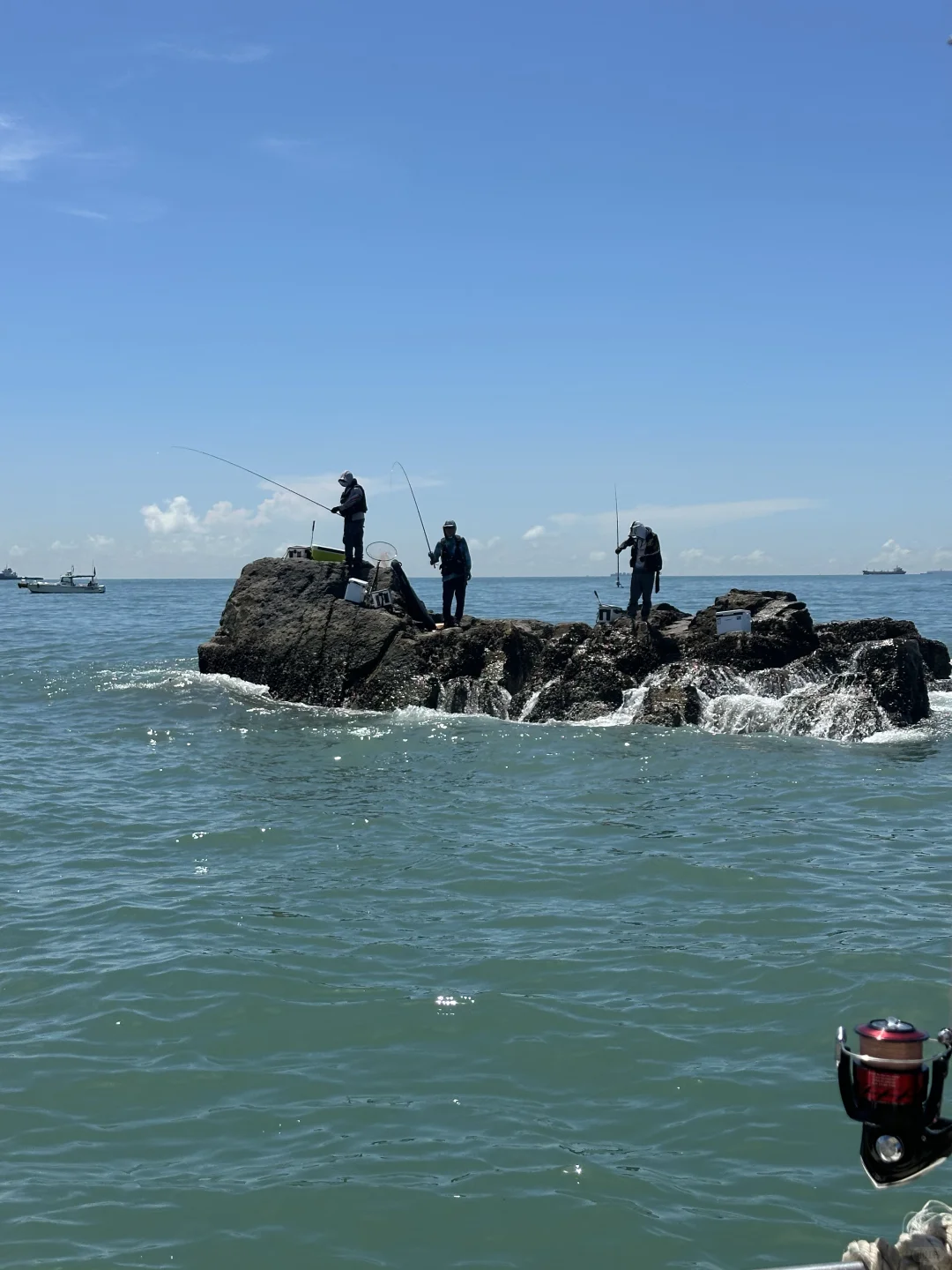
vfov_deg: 39.7
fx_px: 1760
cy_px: 635
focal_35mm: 48
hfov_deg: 30.3
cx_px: 476
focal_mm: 6.86
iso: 64
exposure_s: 1/6623
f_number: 1.78
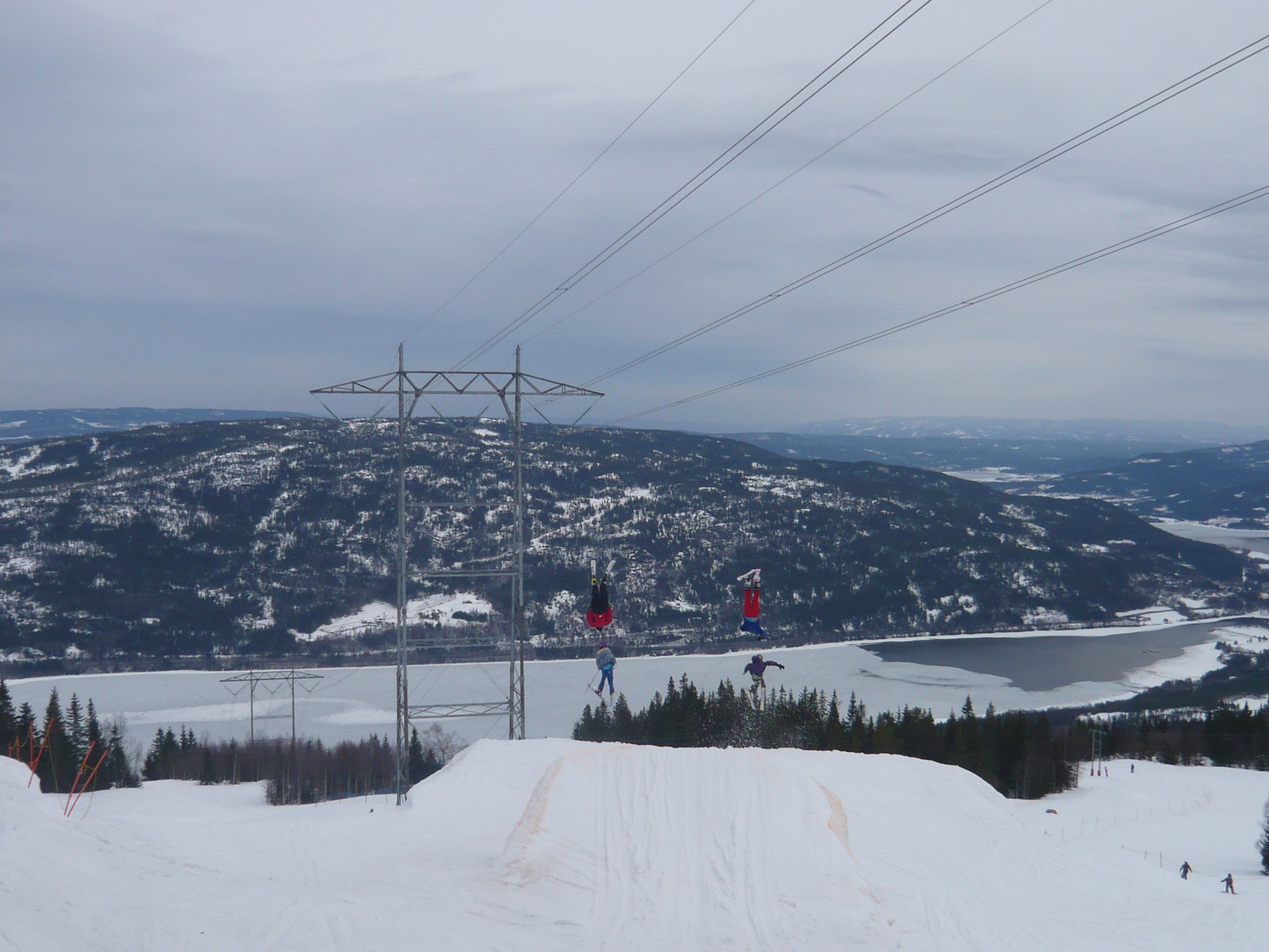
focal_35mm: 40
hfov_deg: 46.8
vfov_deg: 36.0
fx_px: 1466
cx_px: 660
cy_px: 491
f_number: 9
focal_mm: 5.2
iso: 100
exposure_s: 1/320
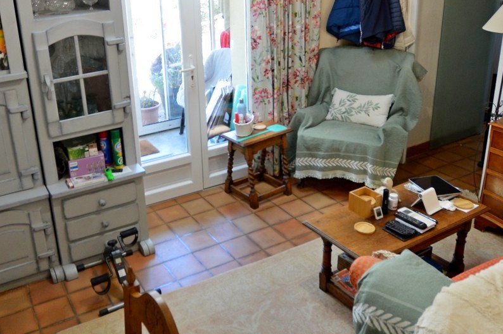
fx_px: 475
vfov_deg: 38.4
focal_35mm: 34
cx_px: 175
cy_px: 114
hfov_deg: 54.9
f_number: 3.5
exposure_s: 1/60
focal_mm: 10
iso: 400
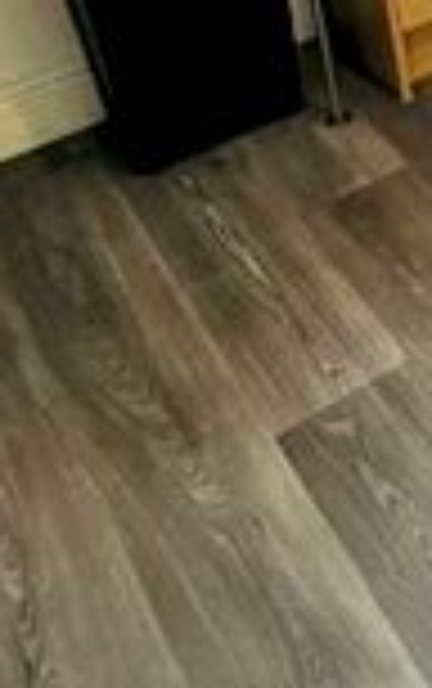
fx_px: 1183
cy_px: -259
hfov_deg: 15.2
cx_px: 945
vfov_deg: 26.3
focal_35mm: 63
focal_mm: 1.57
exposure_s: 1/99
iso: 250
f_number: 1.8
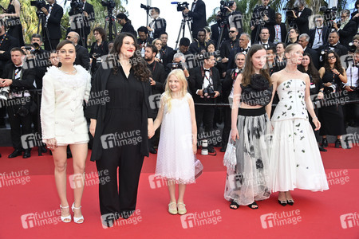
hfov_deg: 46.4
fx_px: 419
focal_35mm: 42
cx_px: 180
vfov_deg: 31.9
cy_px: 120
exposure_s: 1/250
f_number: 8
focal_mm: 42
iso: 800
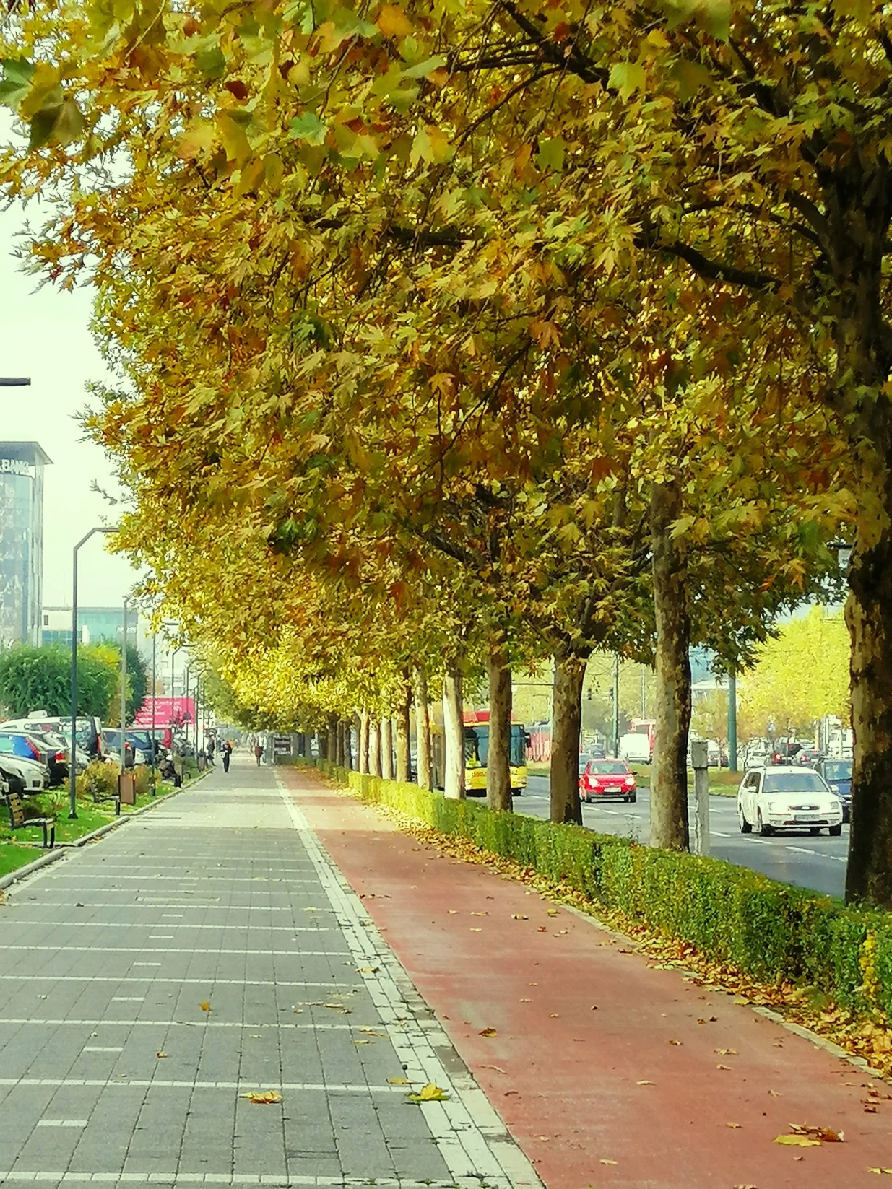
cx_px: 446
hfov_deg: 14.5
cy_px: 594
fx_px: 3505
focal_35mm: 102
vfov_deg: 19.3
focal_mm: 3.95
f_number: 1.8
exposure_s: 1/439
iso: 50
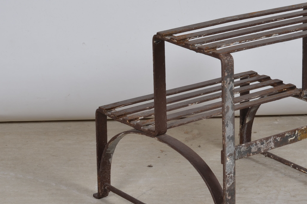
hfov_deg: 15.2
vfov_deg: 10.2
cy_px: 134
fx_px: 1142
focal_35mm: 134
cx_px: 233
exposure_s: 1/125
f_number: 14
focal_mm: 50
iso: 100
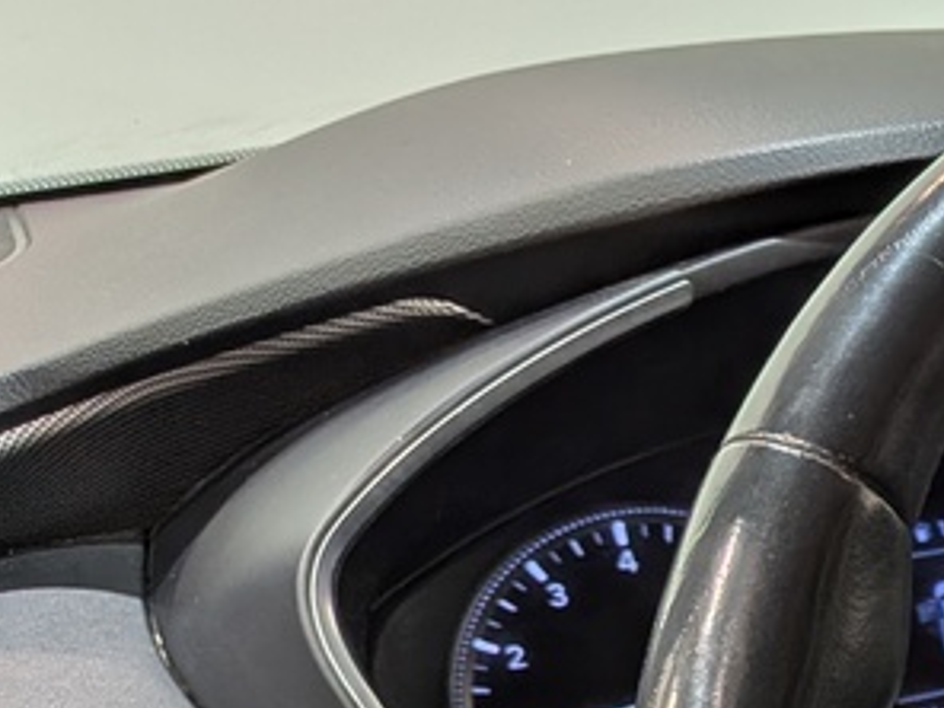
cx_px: 1582
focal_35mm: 83
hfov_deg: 19.2
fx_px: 2263
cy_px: 893
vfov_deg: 16.9
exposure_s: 1/103
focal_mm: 4.53
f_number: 1.7
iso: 27
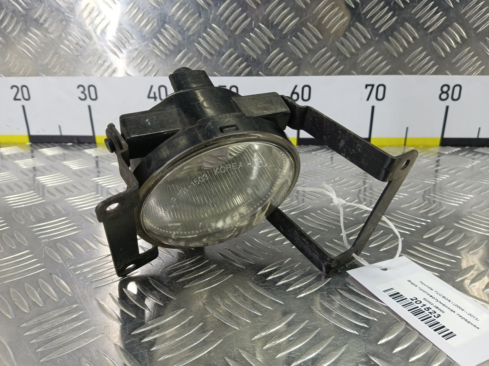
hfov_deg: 73.9
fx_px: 325
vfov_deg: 58.9
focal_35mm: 23
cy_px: 183
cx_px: 244
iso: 127
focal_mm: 4.11
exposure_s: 1/50
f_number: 1.6
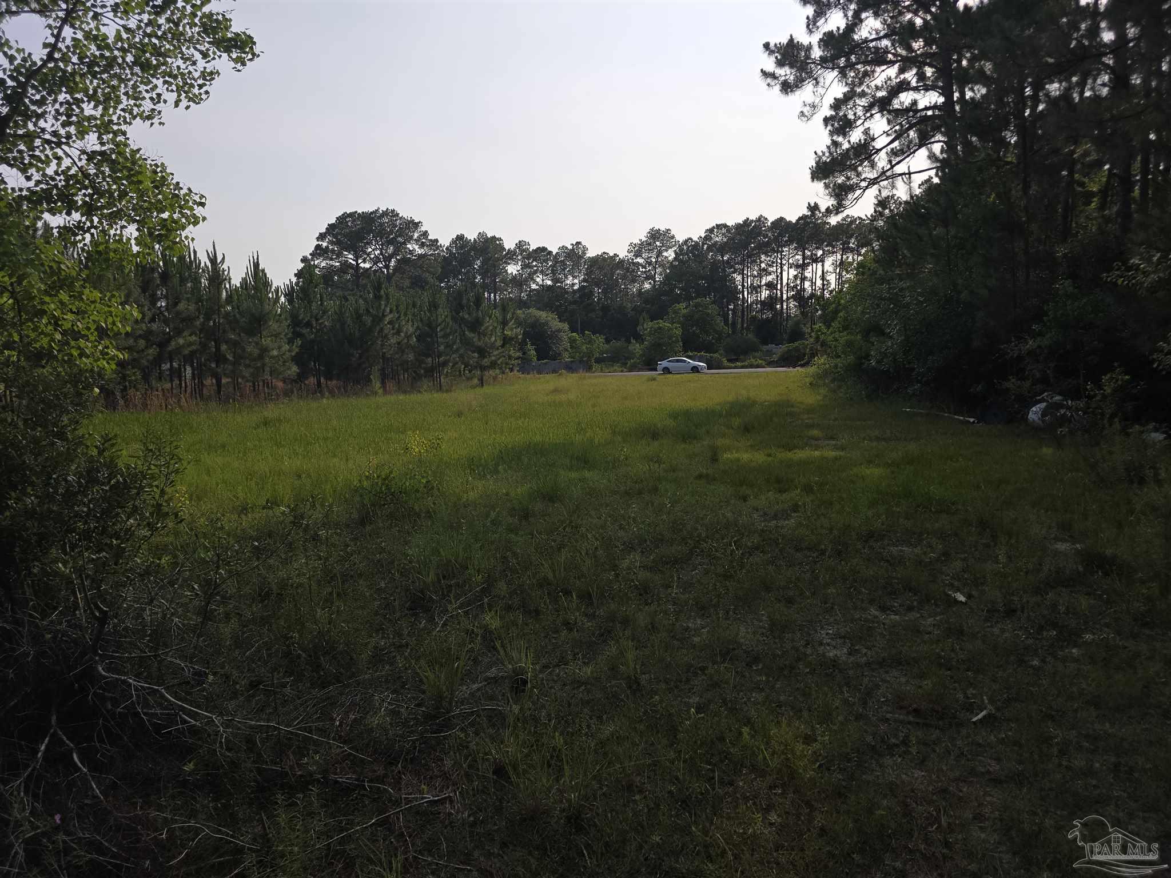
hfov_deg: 73.9
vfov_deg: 58.9
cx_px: 586
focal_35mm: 23
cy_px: 439
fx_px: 778
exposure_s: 1/1272
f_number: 1.7
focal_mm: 6.3
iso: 12
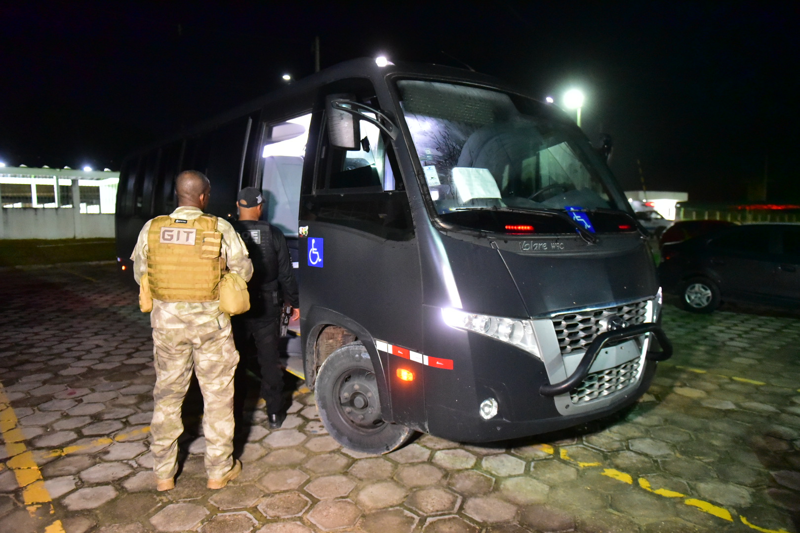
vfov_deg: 53.1
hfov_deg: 73.7
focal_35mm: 24
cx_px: 400
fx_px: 533
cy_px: 266
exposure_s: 1/125
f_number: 2.8
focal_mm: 24
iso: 10000
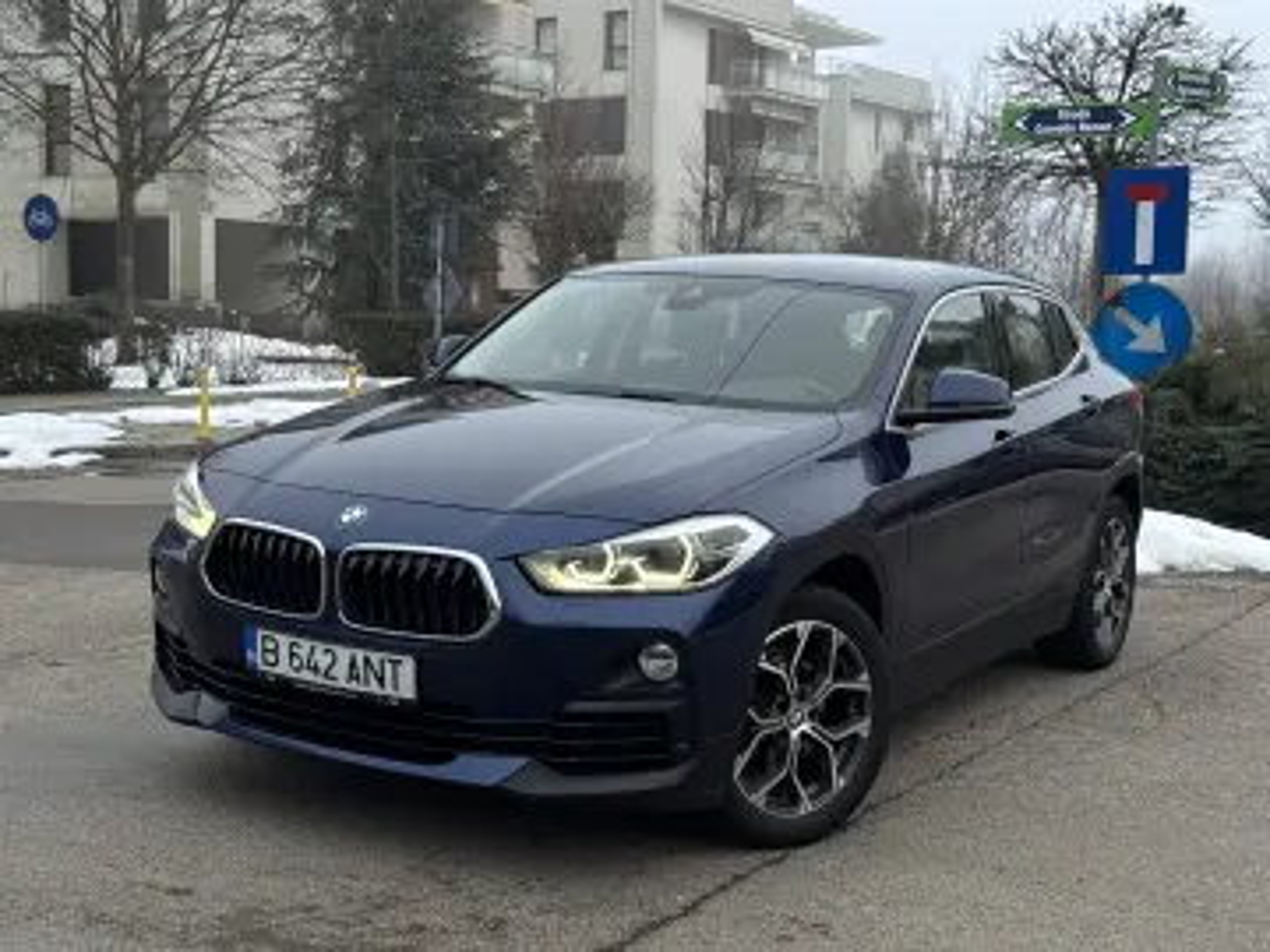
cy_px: 476
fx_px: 1761
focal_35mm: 48
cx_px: 635
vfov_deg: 30.3
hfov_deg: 39.7
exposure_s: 1/218
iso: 64
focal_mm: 6.76
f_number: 1.78
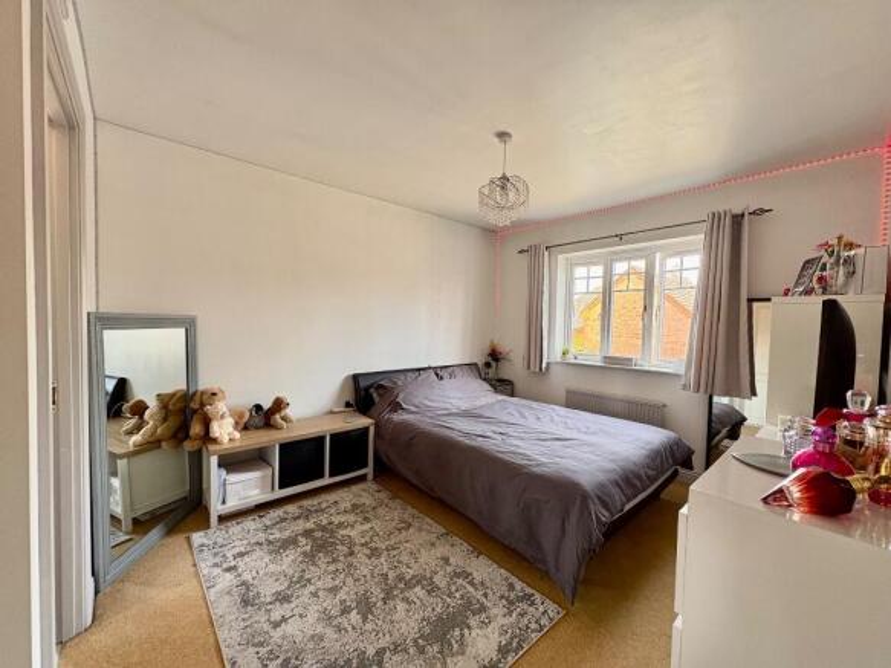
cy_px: 334
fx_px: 360
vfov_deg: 85.7
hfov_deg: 102.1
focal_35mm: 14
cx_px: 446
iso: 250
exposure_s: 1/64
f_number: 2.2
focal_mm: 2.22
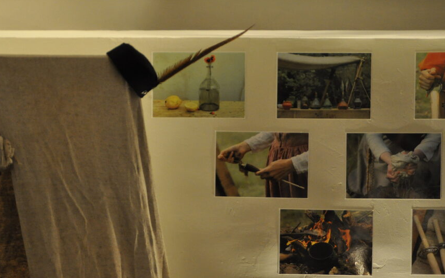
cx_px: 201
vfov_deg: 17.8
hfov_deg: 28.2
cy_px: 136
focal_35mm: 73
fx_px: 885
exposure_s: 1/30
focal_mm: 32
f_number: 4.2
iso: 1250
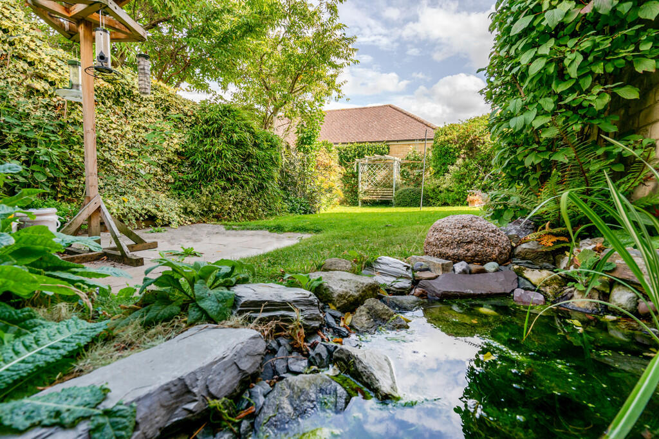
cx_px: 330
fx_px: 293
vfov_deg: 73.8
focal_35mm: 16
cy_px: 220
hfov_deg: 96.7
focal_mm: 16
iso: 250
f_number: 8
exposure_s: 1/200
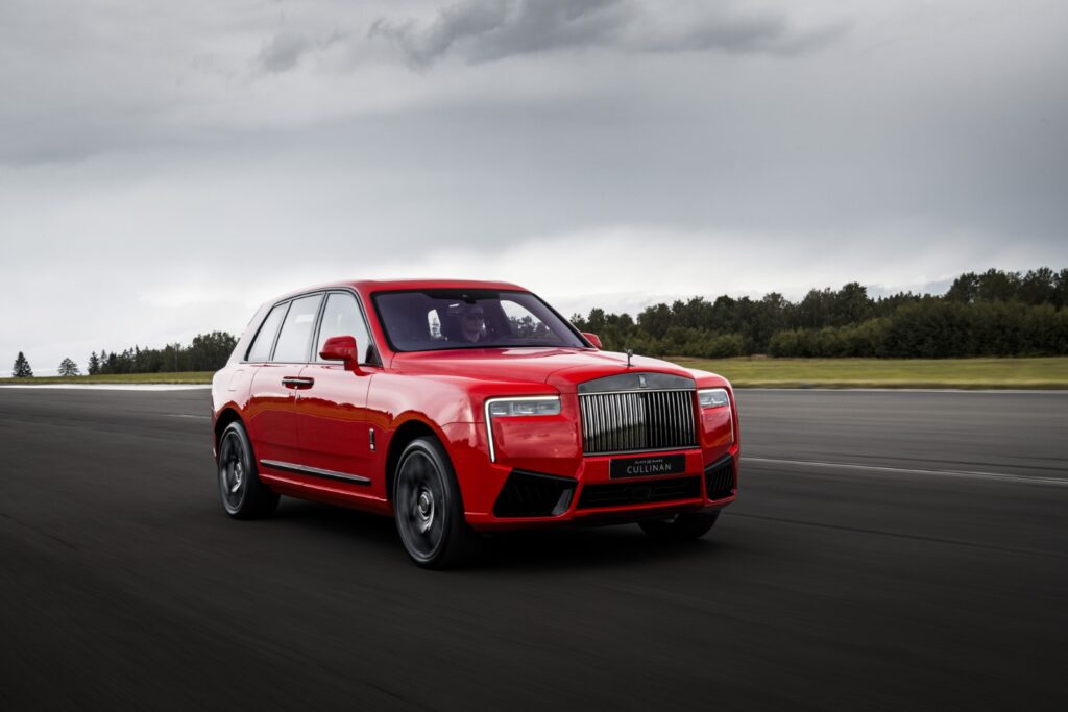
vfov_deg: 28.1
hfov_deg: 41.1
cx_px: 534
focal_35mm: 48
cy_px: 356
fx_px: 1424
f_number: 13
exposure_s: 1/40
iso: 320
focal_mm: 48
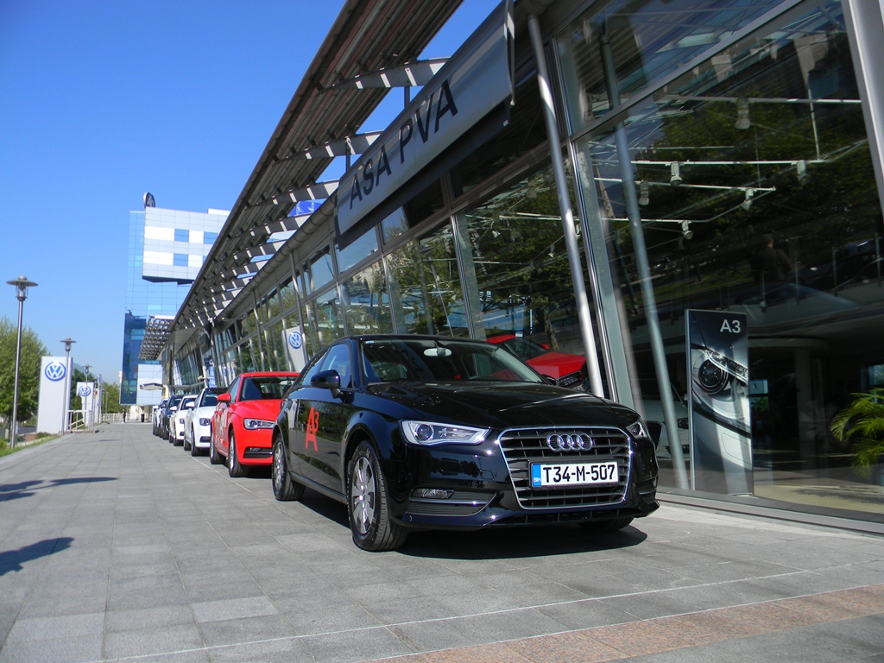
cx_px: 442
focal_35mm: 28
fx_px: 715
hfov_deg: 63.4
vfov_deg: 49.7
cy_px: 332
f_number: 7
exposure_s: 1/225
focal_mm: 5
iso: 80
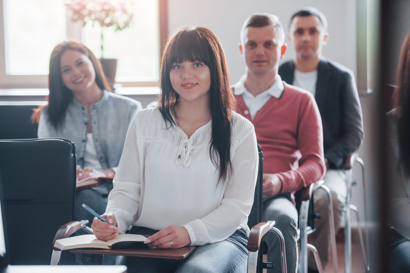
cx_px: 205
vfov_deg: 12.2
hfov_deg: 18.3
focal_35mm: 112
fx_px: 1276
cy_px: 136
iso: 1250
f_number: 2.8
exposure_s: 1/200
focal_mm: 112
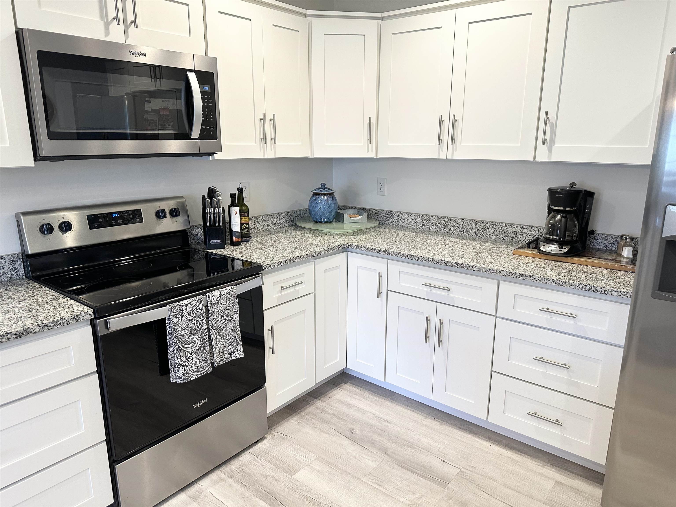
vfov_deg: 56.8
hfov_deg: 71.6
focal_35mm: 24
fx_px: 469
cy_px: 254
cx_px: 338
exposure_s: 1/120
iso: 200
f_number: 1.78
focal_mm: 6.86
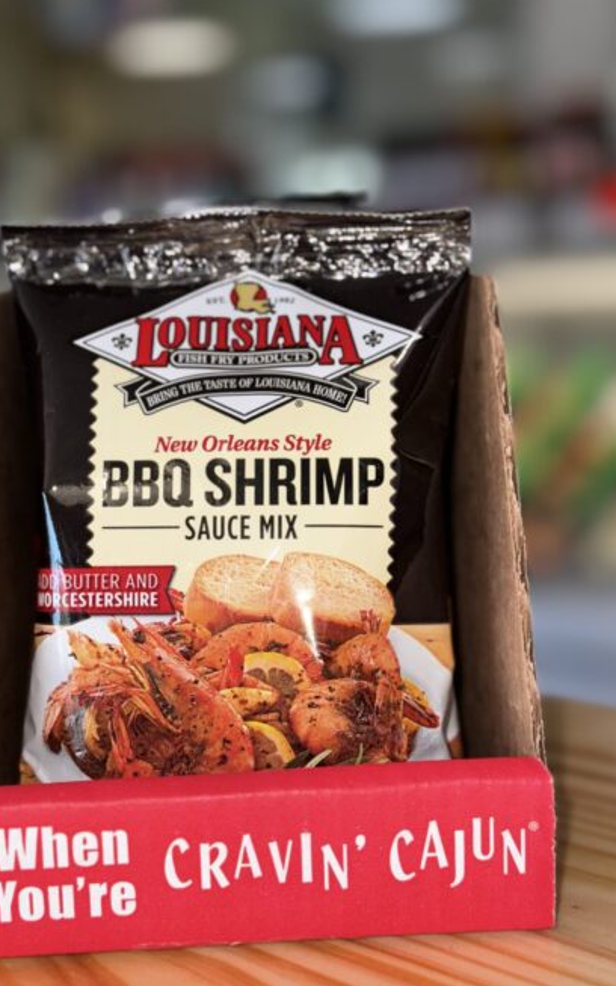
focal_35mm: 52
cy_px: 493
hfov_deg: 24.8
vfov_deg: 38.9
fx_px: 1397
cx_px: 249
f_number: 1.78
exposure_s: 1/159
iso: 50
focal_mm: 6.76
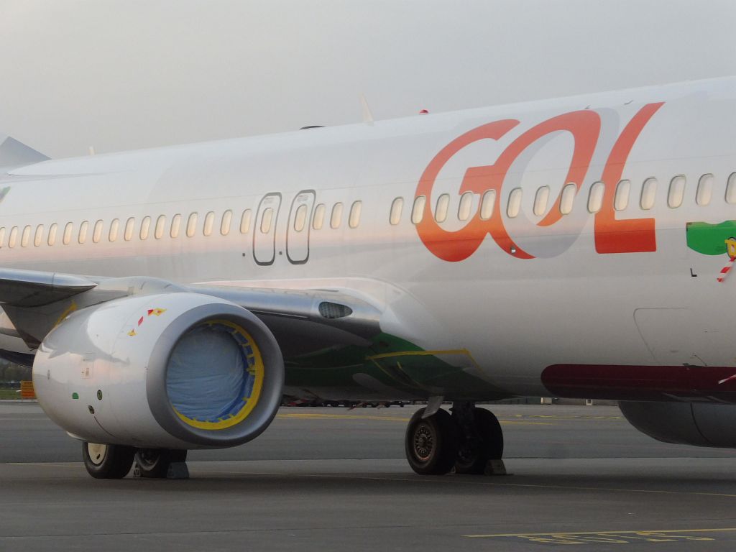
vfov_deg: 10.8
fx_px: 2913
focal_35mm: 137
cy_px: 276
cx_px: 368
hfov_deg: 14.4
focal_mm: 24.4
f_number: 5.4
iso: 400
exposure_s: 1/40
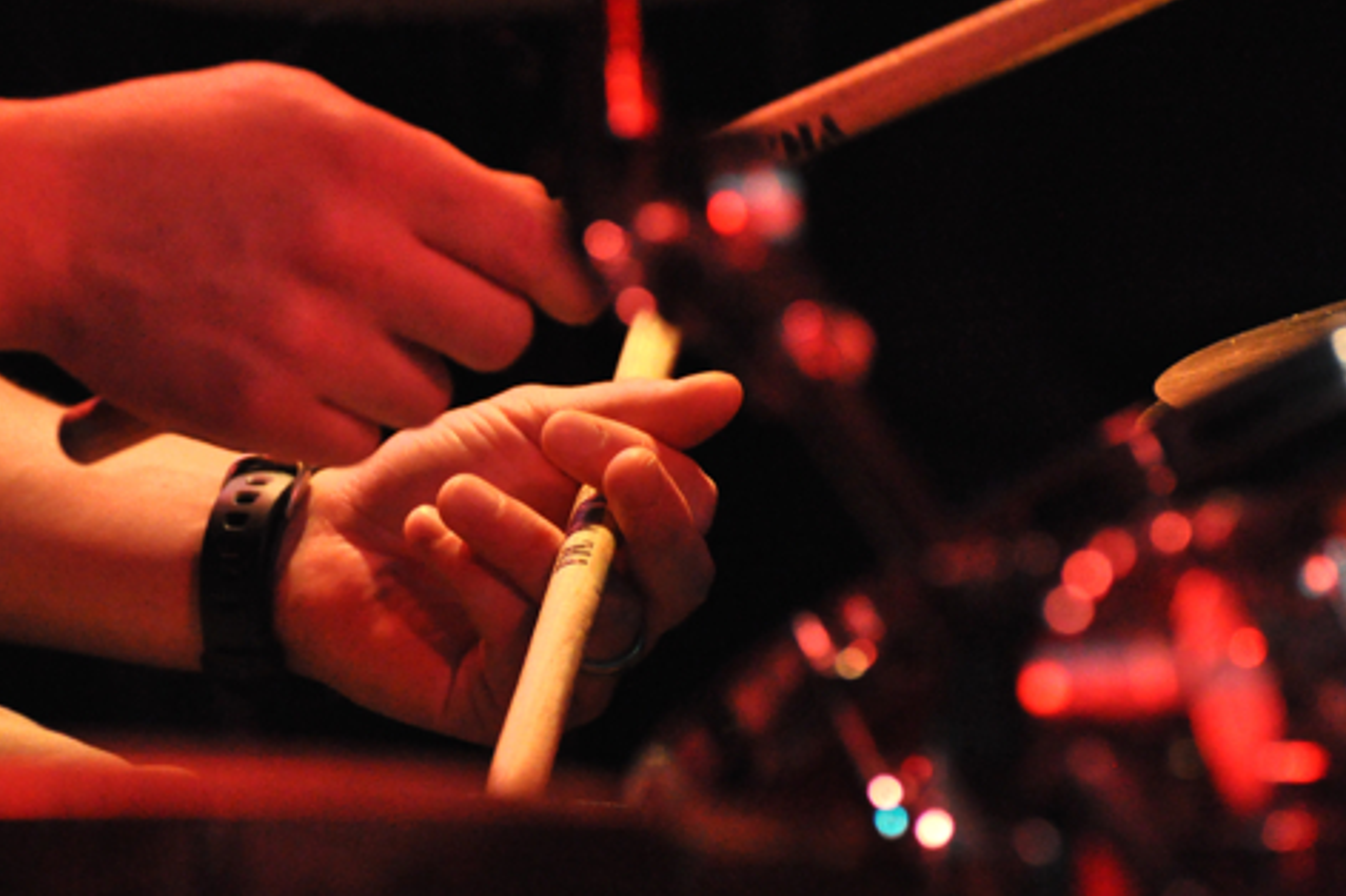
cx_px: 513
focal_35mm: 353
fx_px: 13175
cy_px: 529
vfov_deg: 3.9
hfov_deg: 5.8
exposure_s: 1/125
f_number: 5
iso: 3200
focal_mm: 185
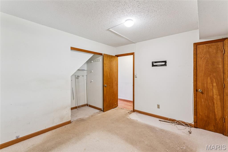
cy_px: 76
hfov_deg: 96.0
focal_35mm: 16
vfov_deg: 73.0
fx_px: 103
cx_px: 114
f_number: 13
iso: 200
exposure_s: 1.3
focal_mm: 16.2
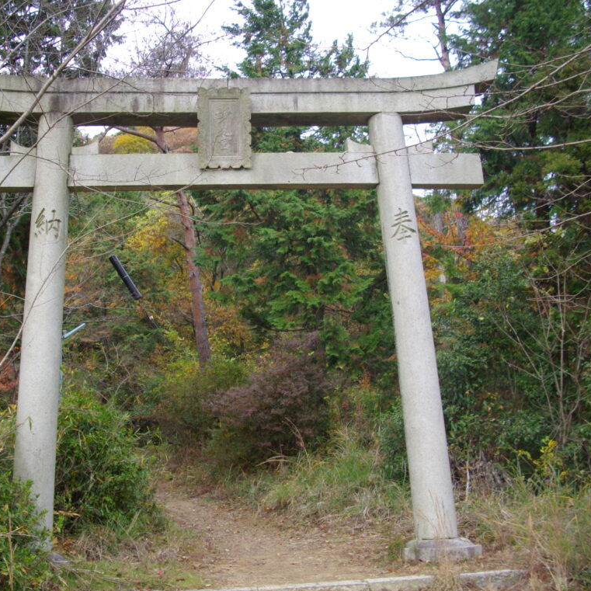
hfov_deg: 38.0
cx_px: 202
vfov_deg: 38.3
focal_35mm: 44
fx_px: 850
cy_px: 297
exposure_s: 1/250
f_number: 2.8
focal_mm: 6.2
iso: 100
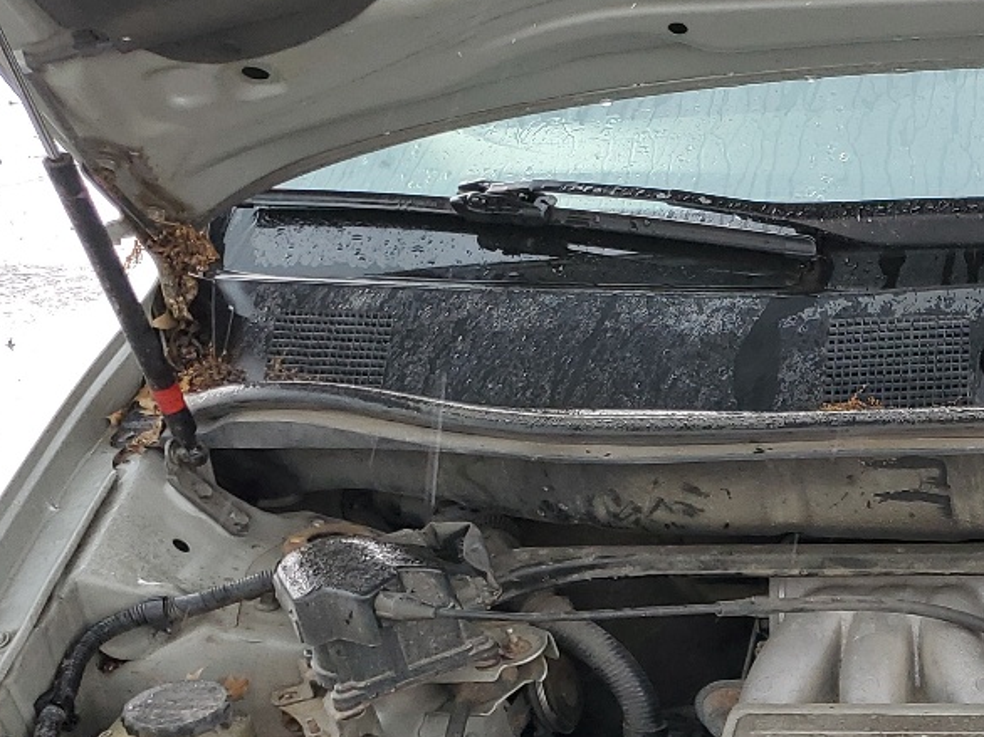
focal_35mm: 71
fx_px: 2017
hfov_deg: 25.1
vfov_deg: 19.9
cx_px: 1130
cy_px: 774
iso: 50
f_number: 1.5
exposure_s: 1/200
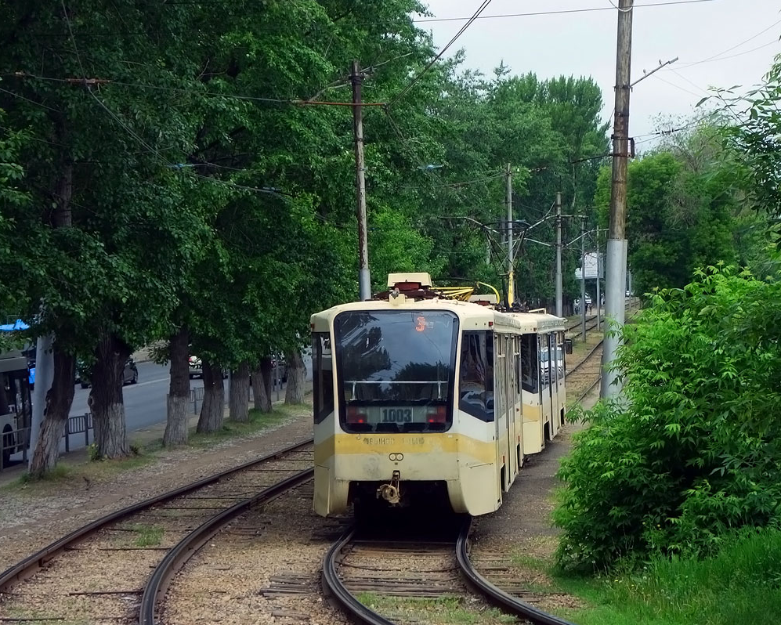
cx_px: 411
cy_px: 312
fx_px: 1410
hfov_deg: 30.9
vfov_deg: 25.0
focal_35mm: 61
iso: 160
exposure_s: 1/500
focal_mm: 20.19
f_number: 3.5
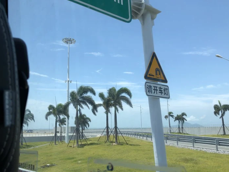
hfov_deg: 56.8
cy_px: 92
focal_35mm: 32
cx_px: 118
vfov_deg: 44.1
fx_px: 212
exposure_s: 1/1919
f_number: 1.8
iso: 20
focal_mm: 4
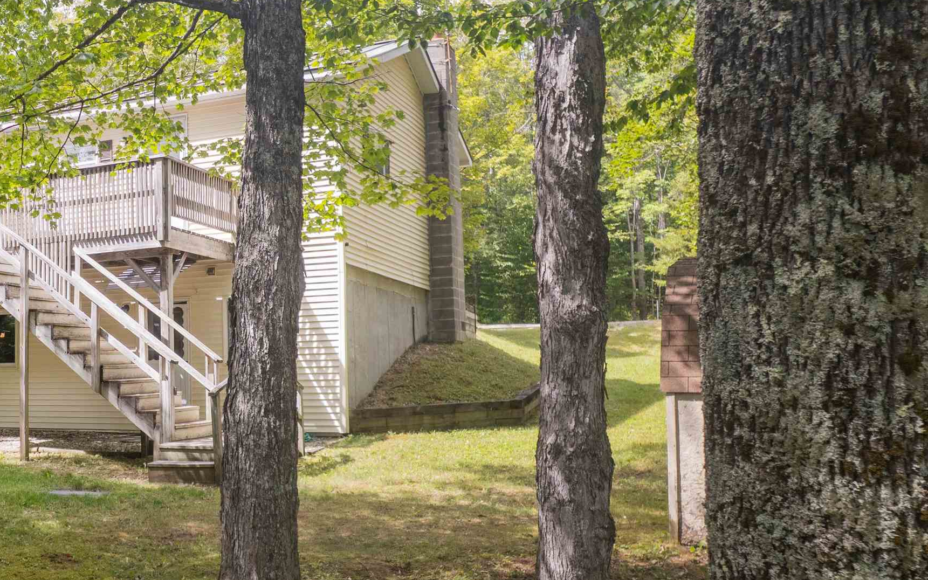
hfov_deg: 45.0
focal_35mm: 40
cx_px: 101
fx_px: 1012
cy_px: 225
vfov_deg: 31.9
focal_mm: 8.38
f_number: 2.8
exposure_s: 1/40
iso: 100
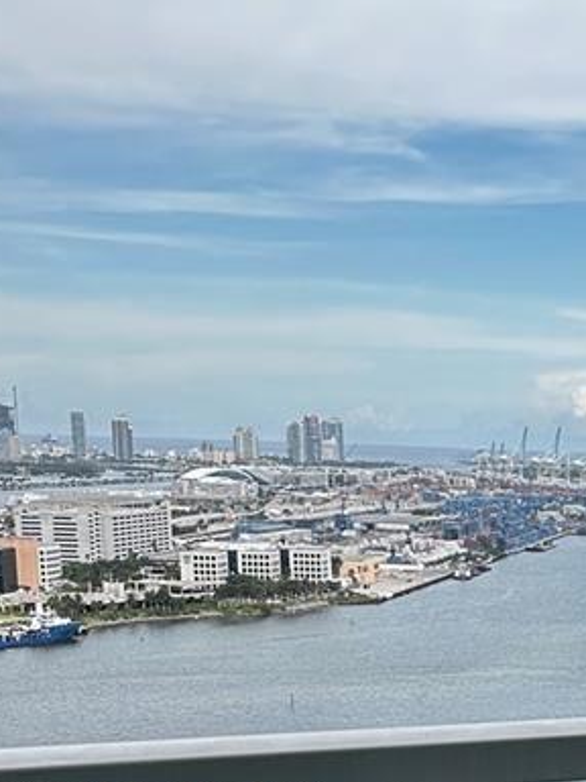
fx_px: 1693
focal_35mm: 75
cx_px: 869
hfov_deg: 17.7
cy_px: 798
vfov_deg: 24.7
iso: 80
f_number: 1.78
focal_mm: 6.86
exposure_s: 1/887
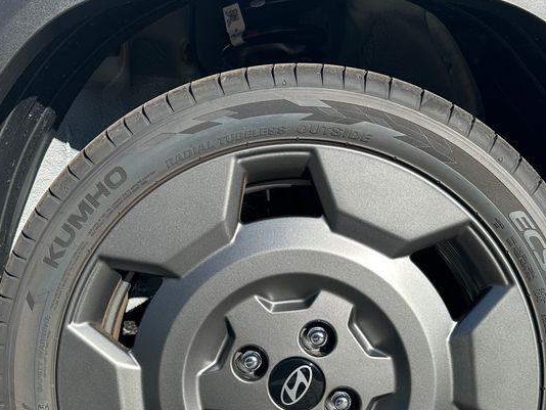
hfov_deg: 41.2
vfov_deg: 31.1
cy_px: 295
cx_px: 281
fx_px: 726
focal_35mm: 46
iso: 80
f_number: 1.78
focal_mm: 6.86
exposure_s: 1/1988
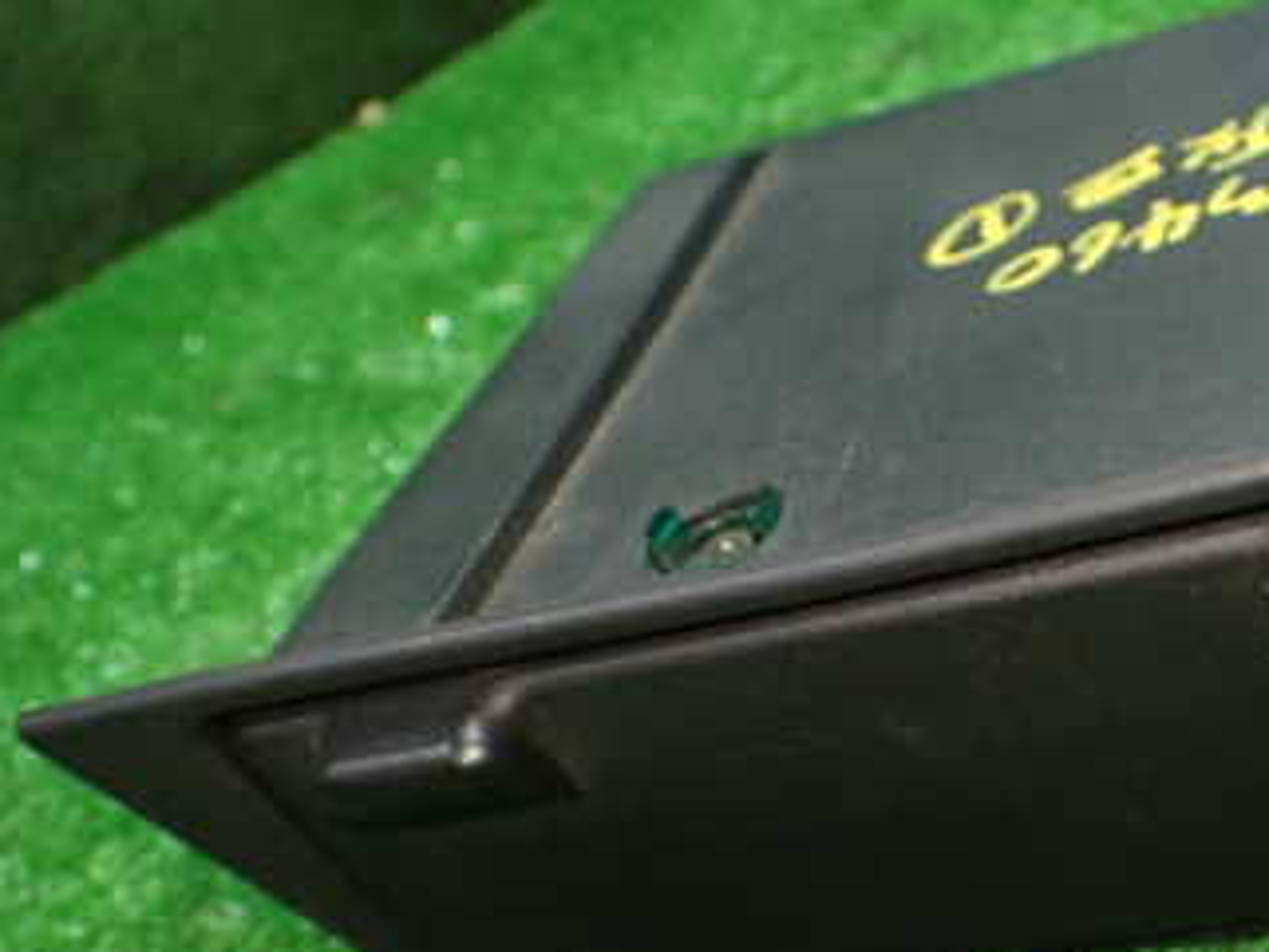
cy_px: 636
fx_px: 2054
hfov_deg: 33.0
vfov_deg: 26.0
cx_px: 1079
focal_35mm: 56
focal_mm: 5.4
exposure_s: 1/80
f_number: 2.3
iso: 800
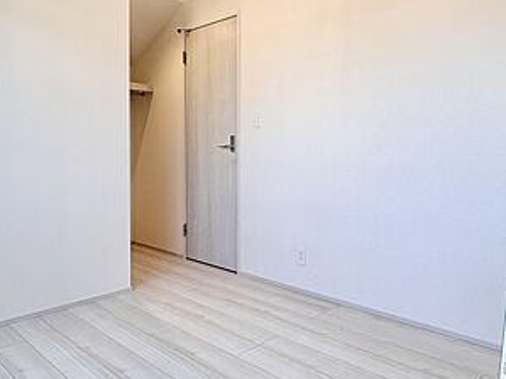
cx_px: 274
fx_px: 424
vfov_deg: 48.0
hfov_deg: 61.6
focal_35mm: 29
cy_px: 157
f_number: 2.2
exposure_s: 1/99
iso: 64
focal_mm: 2.22
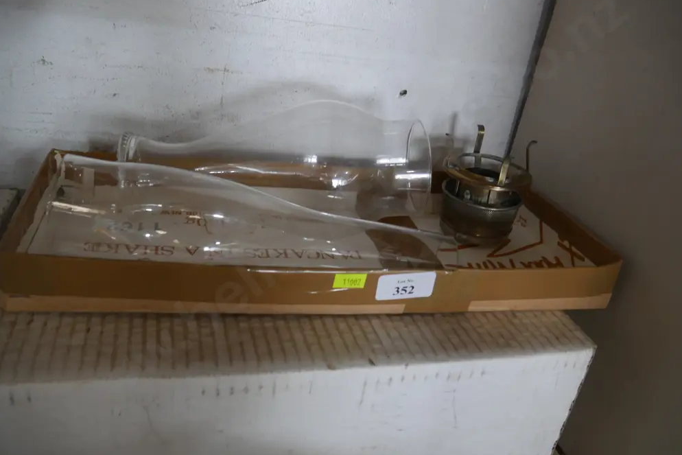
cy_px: 215
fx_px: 568
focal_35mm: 30
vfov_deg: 43.6
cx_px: 340
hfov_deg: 61.9
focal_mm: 14
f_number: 3.5
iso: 800
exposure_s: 1/60
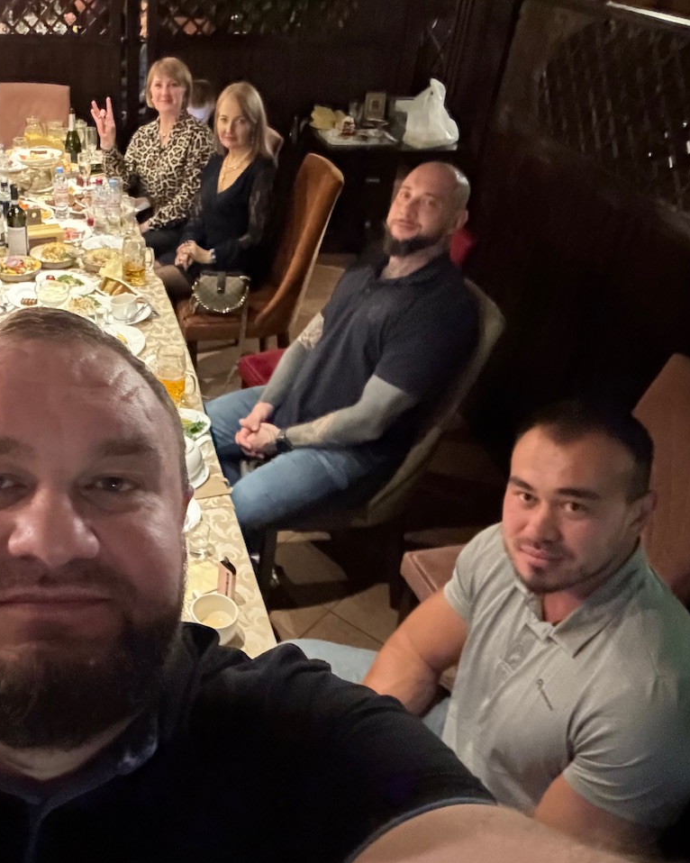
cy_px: 432
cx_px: 145
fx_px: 766
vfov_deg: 58.8
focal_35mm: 30
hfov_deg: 46.1
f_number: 1.9
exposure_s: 1/17
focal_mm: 2.69
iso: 2000
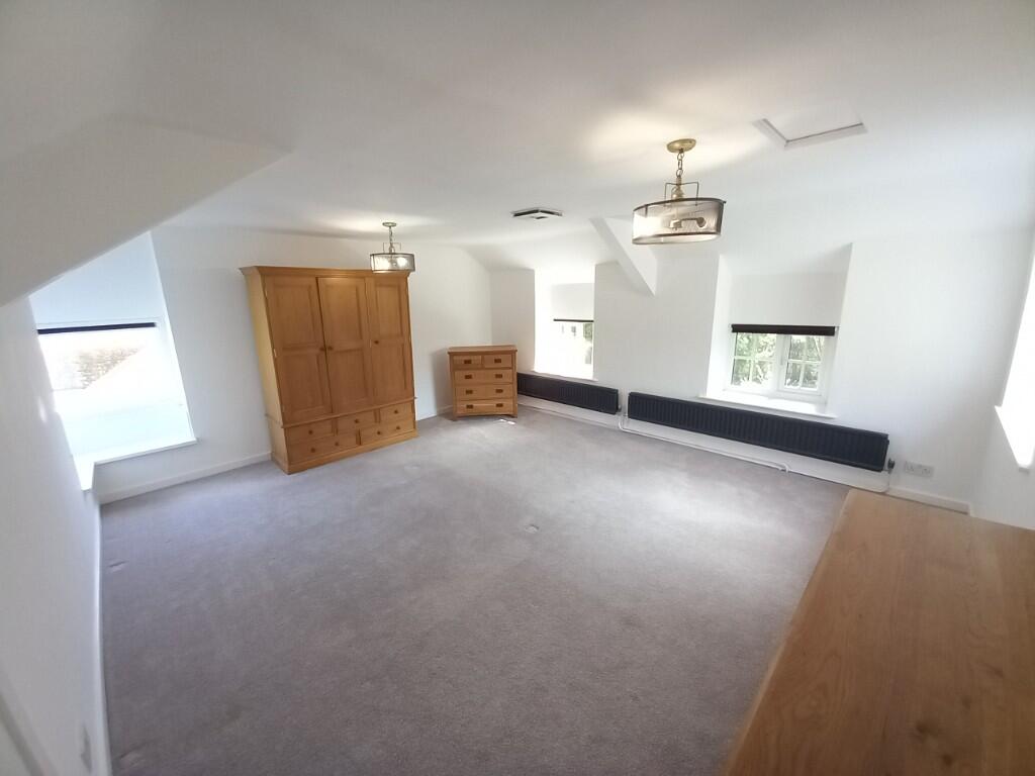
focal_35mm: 13
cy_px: 388
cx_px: 518
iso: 125
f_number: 2.2
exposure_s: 1/50
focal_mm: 1.13
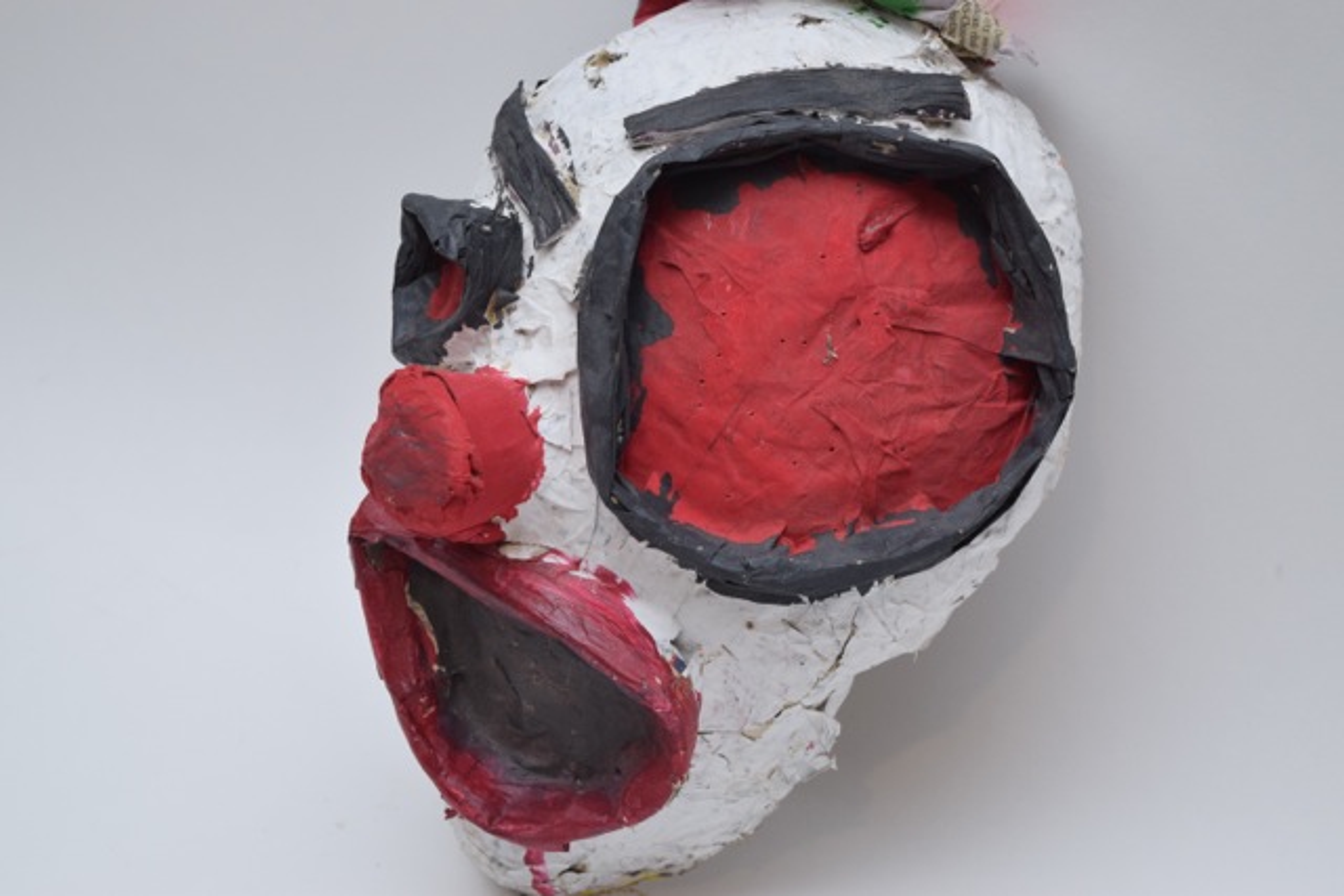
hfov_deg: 24.6
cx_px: 672
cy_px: 448
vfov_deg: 16.6
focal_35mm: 82
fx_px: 3080
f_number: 5.6
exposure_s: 1/125
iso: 800
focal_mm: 55
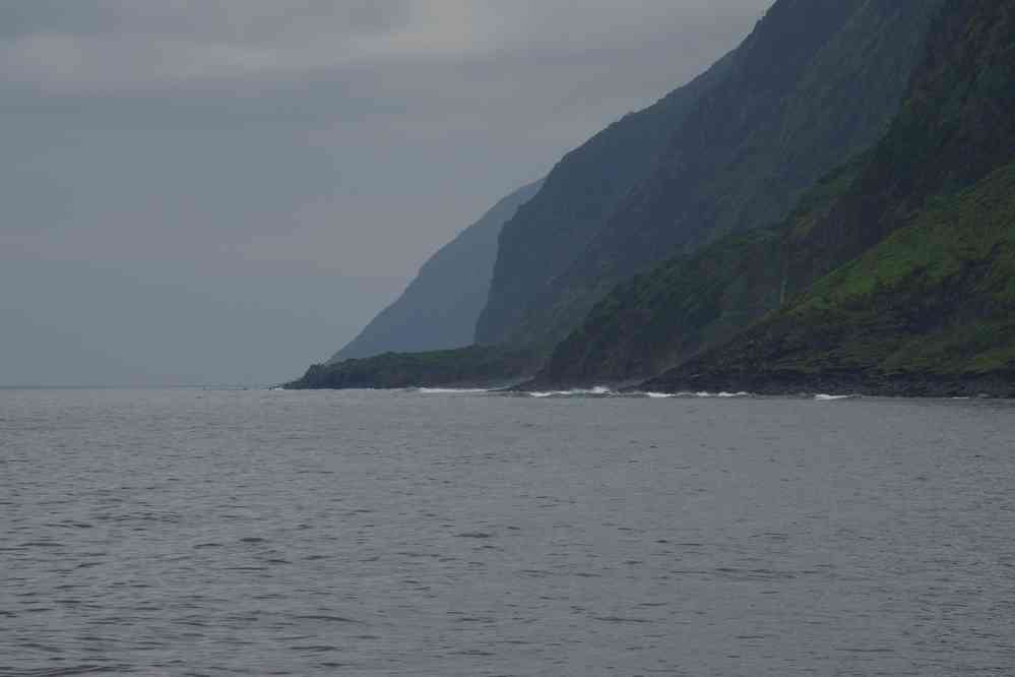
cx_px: 508
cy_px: 338
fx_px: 7189
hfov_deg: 8.1
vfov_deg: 5.4
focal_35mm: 255
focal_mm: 170
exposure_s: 1/250
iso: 200
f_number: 11
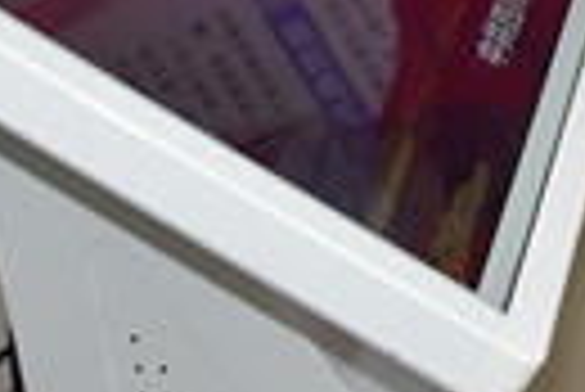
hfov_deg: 13.0
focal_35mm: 155
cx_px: 634
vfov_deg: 8.3
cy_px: -484
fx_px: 2529
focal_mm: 21
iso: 400
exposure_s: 1/60
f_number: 4
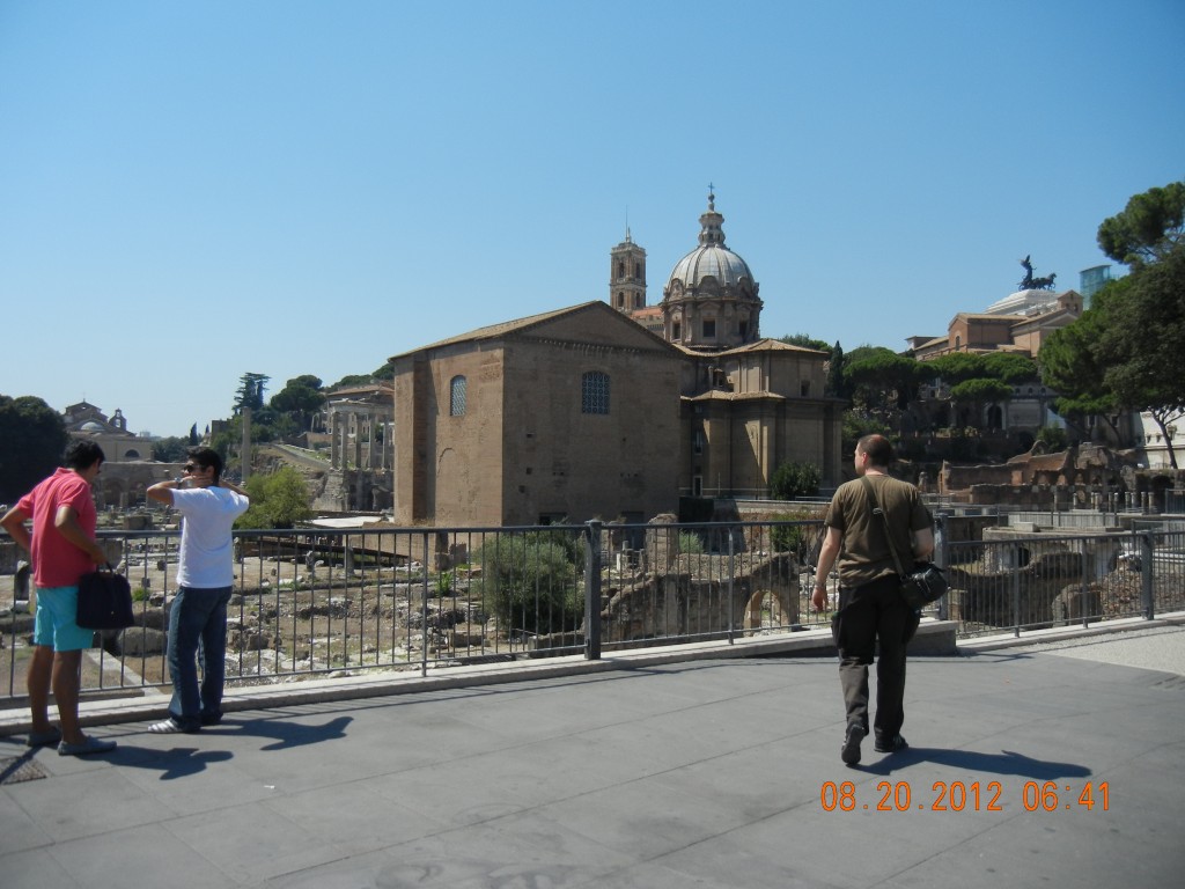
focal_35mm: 30
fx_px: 1027
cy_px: 444
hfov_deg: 60.0
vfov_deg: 46.8
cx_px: 592
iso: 160
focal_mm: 5.4
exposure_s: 1/483
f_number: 7
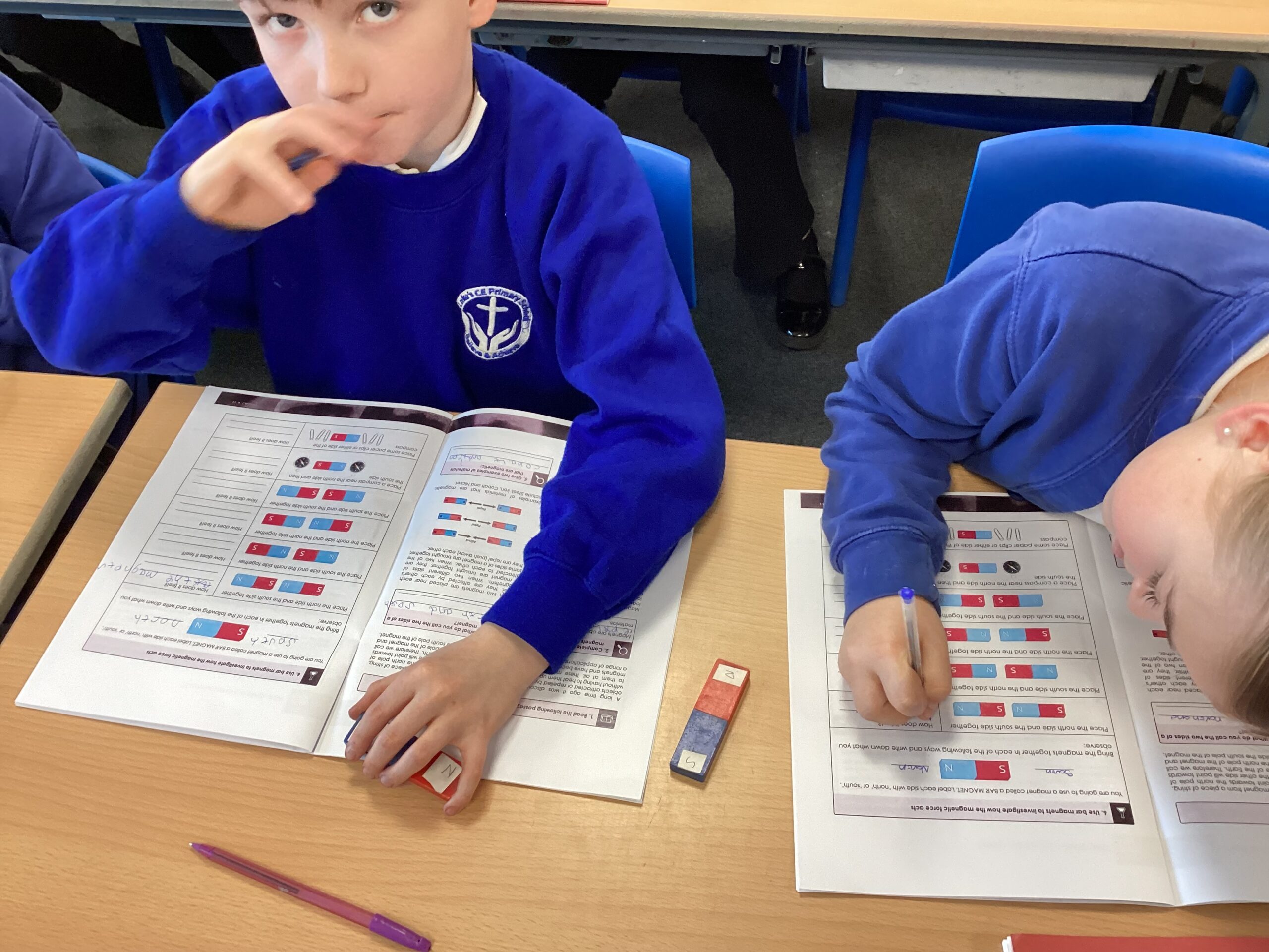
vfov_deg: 45.4
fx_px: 1136
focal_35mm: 31
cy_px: 476
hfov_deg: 58.4
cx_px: 634
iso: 125
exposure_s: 1/50
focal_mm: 3.3
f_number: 2.4
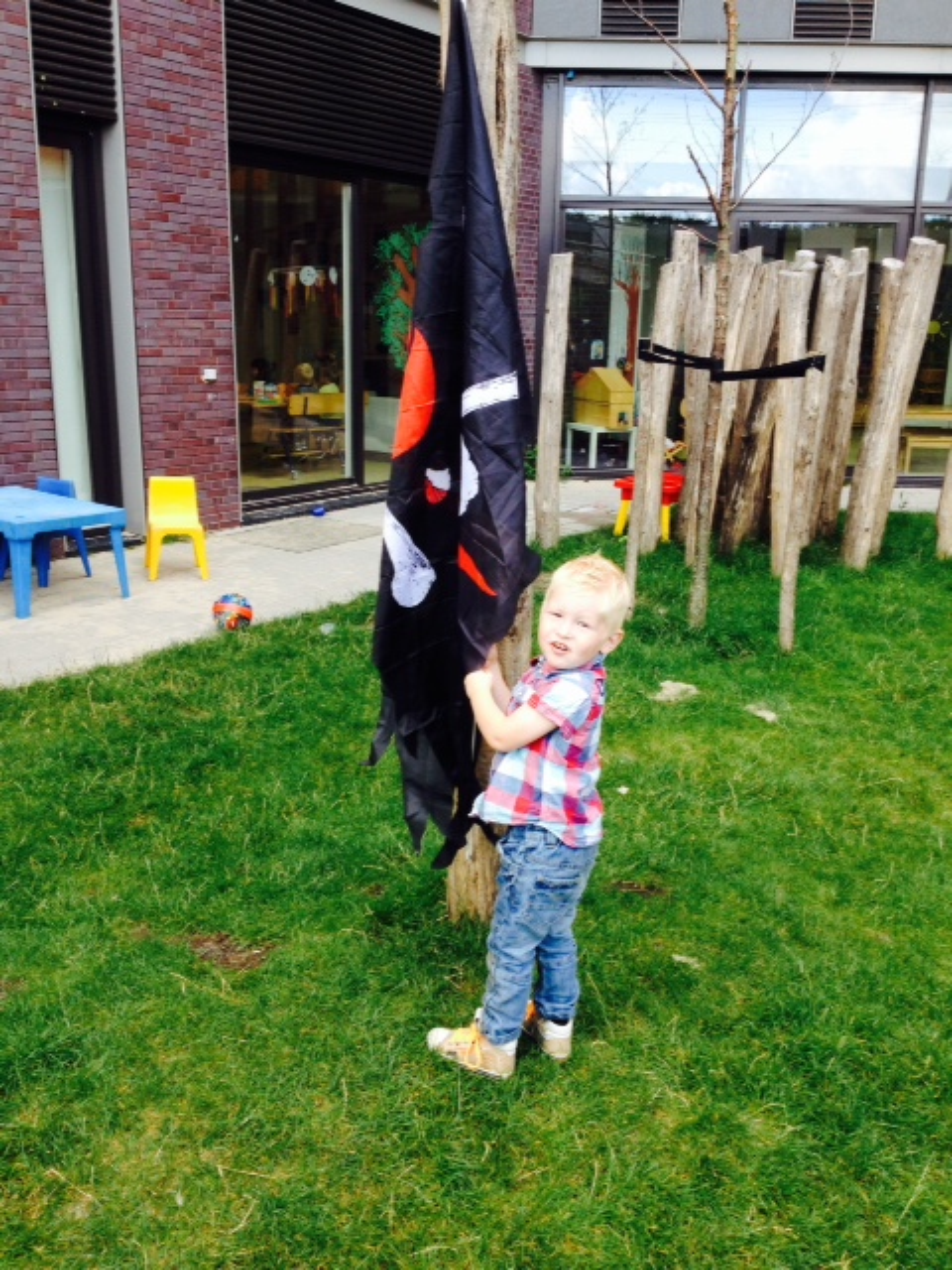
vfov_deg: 52.6
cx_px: 476
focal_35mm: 35
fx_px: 1283
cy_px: 635
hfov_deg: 40.7
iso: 50
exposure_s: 1/218
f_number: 2.4
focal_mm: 4.28
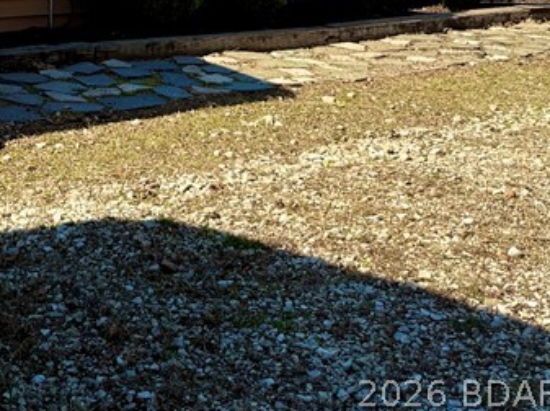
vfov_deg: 18.0
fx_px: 1159
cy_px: -206
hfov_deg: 25.1
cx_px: -34
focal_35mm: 73
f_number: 1.78
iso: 80
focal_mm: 6.76
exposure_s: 1/3021
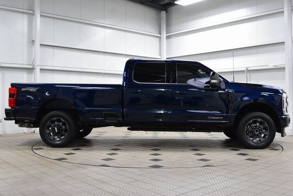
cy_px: 98
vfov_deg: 36.9
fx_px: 293
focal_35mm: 36
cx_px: 146
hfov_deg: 53.1
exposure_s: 1/60
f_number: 5
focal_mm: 24
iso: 1600
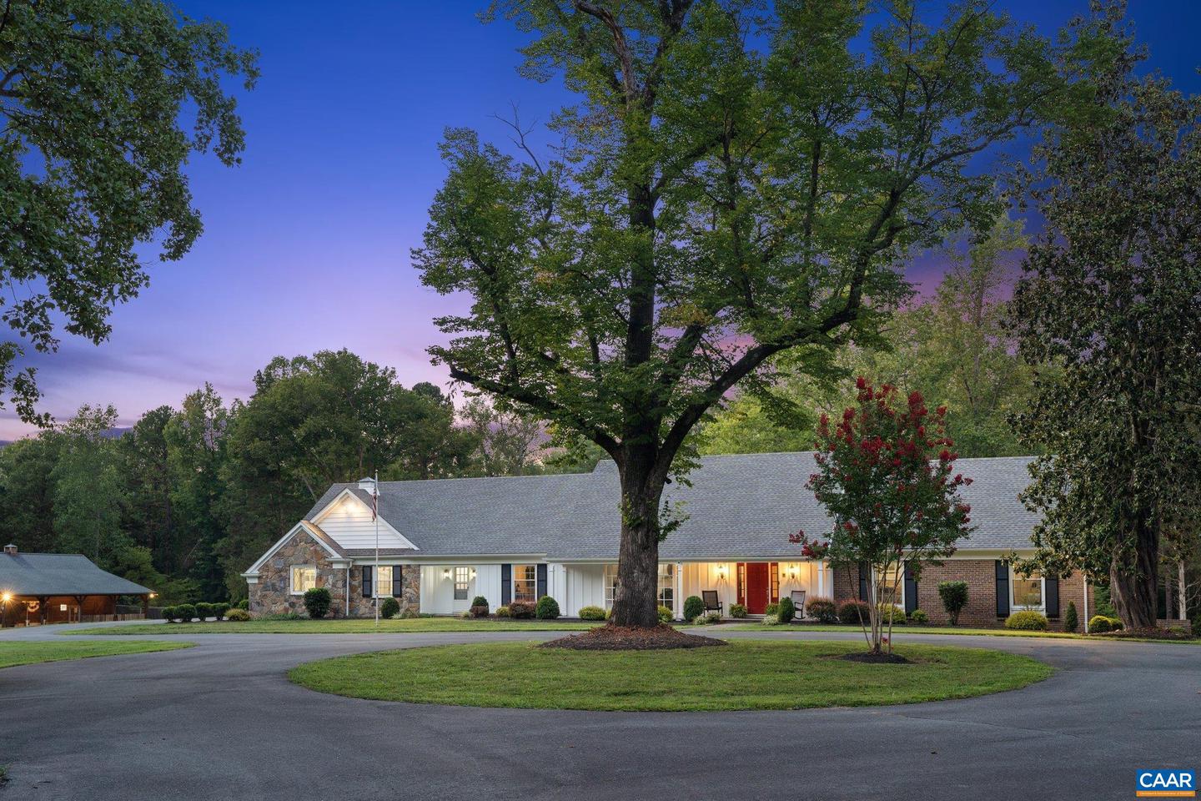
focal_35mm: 35
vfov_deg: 37.9
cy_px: 400
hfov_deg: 54.4
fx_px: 1168
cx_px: 600
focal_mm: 35
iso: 100
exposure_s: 1/1.67
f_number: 7.1
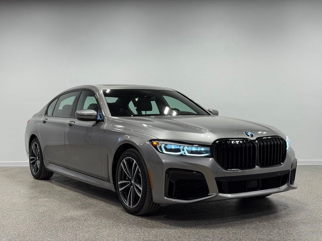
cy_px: 120
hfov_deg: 39.7
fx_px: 446
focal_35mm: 48
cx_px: 161
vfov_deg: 30.3
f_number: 1.78
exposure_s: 1/356
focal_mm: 6.76
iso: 64
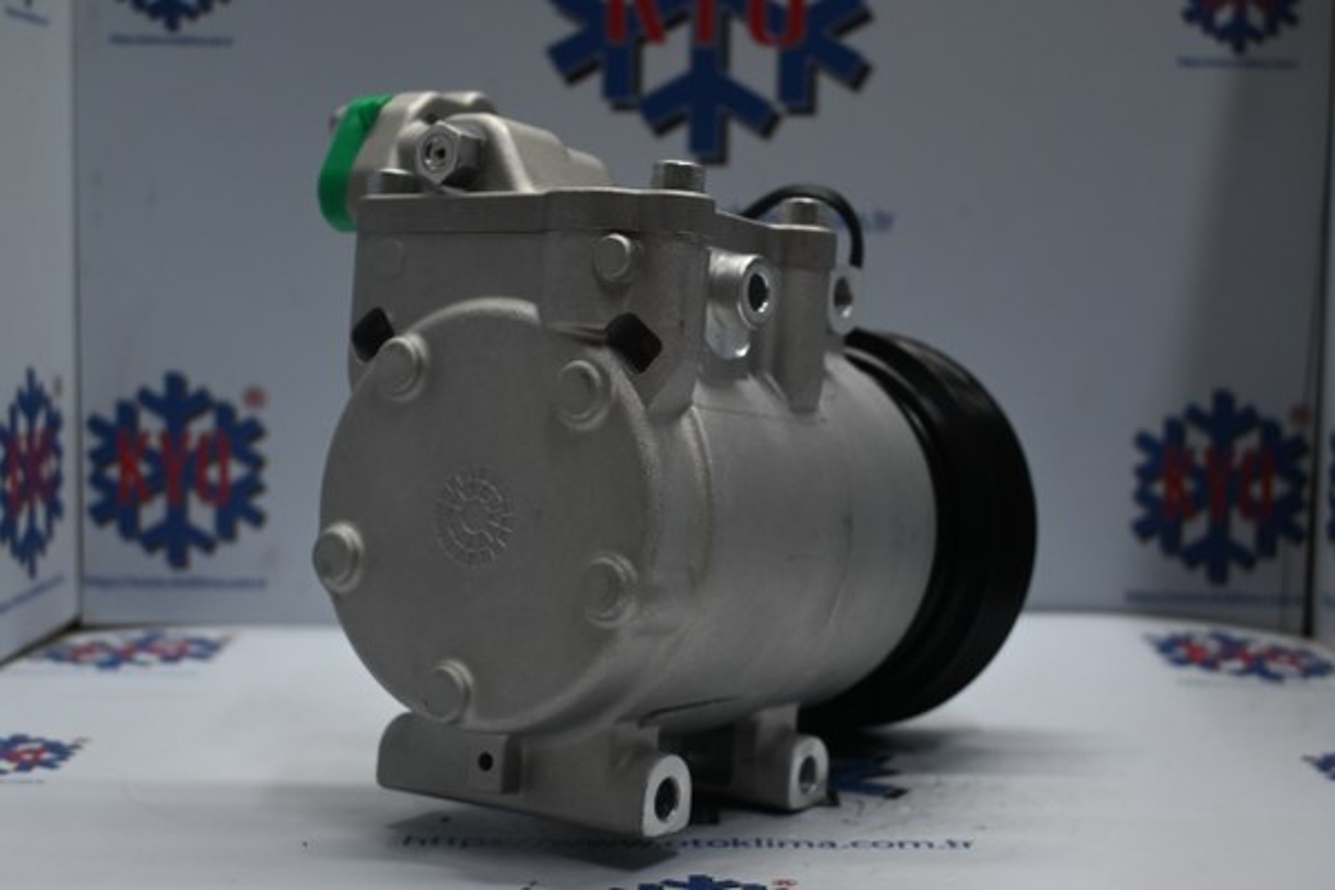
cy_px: 445
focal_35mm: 52
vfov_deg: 25.8
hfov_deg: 37.9
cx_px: 668
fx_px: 1947
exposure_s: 1/60
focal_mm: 35
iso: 500
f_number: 5.3
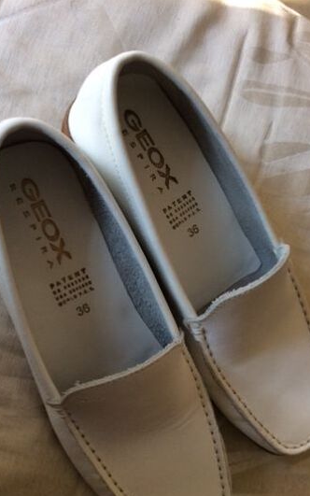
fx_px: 554
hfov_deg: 31.3
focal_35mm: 41
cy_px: 284
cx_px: 158
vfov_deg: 48.1
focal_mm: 3.3
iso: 40
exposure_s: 1/50
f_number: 2.4
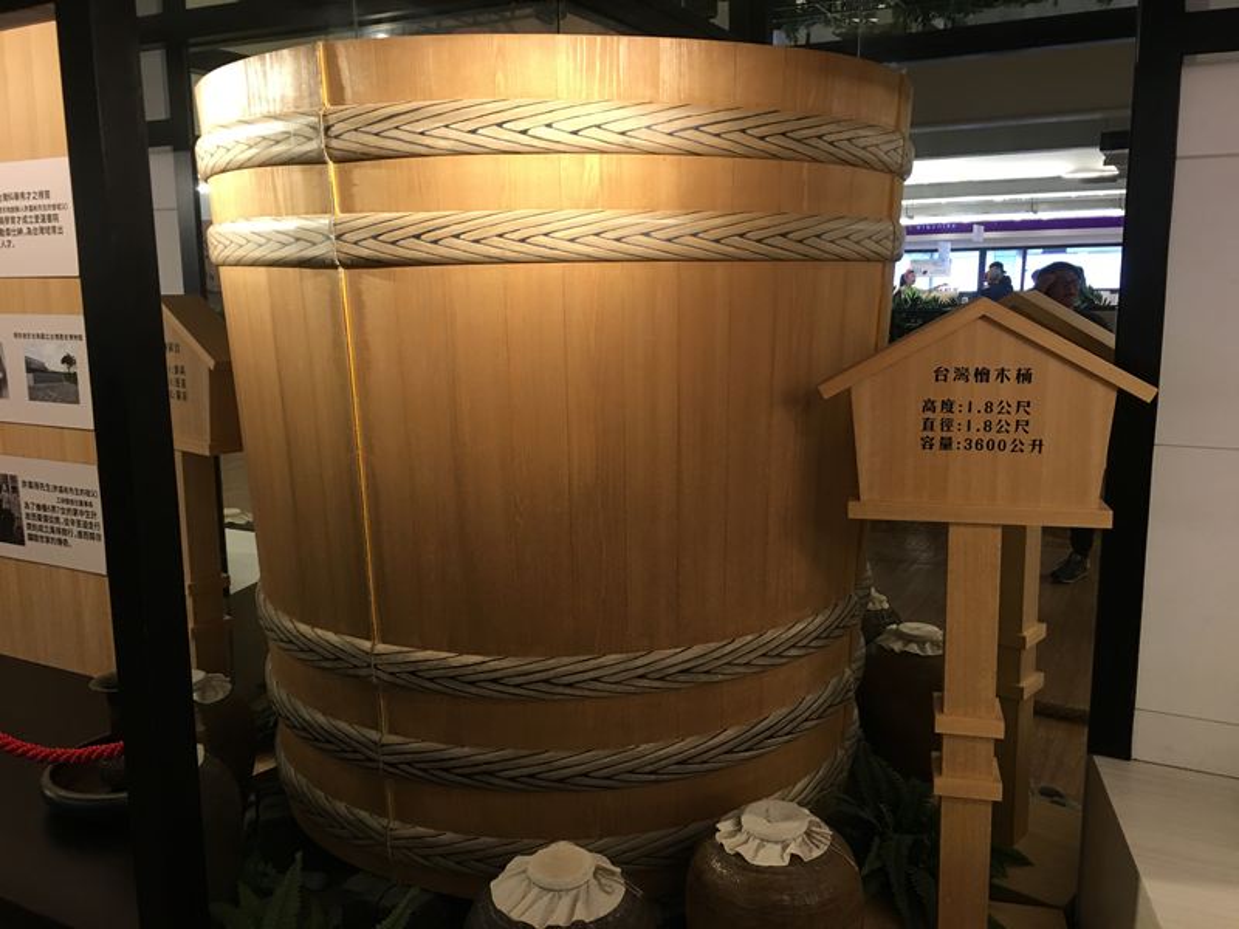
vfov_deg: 48.2
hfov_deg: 61.7
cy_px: 464
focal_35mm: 29
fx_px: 1038
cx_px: 620
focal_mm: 4.15
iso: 50
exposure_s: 1/15
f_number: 2.2
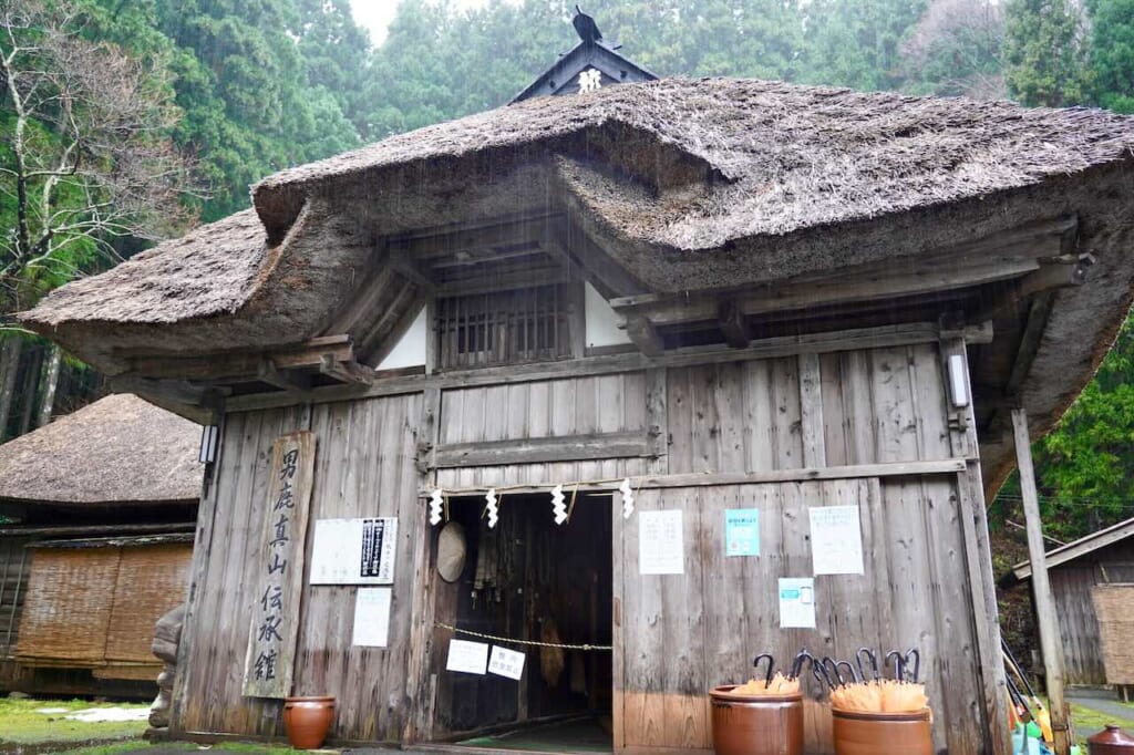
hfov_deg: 67.4
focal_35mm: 27
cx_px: 567
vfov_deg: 47.9
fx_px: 850
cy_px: 378
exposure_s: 1/30
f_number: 2.8
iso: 200
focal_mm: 18
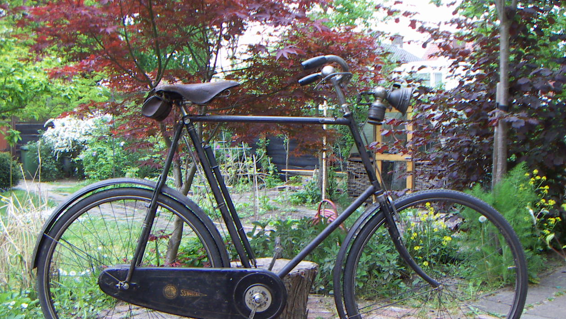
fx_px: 600
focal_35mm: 40
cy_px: 215
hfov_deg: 50.5
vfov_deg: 29.5
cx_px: 281
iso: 64
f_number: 2.8
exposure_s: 1/50
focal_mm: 4.7
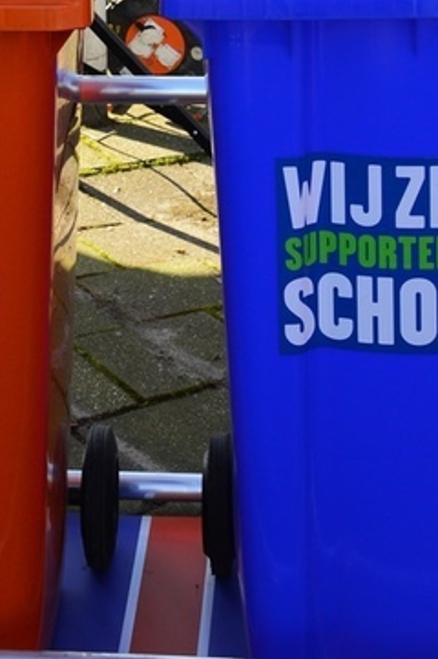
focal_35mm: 105
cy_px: -106
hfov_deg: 13.0
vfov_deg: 18.6
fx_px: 1920
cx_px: 137
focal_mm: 28
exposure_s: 1/320
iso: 400
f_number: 6.3
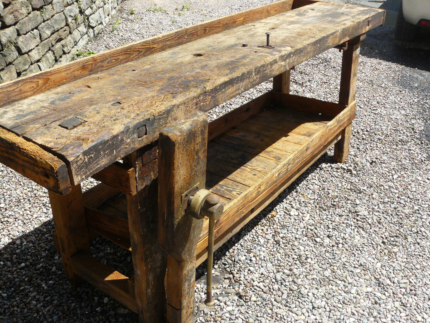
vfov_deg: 39.7
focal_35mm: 36
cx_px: 215
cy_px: 162
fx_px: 447
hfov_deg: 51.4
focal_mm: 6
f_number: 5.6
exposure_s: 1/200
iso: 100
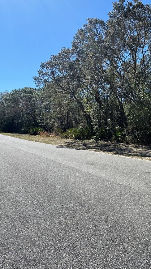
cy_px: 131
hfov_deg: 46.3
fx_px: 150
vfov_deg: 83.8
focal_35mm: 21
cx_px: 146
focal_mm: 2.22
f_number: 2.2
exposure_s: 1/749
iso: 40
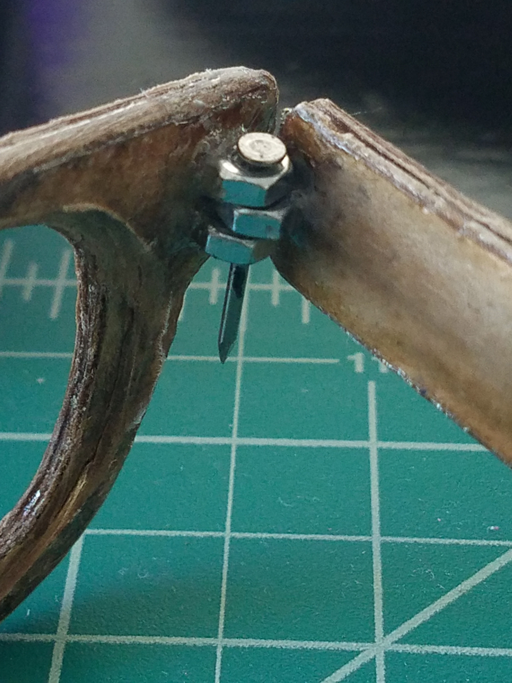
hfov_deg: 53.1
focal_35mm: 26
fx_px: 513
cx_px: 256
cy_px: 342
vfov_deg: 67.3
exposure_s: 1/40
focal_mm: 4.2
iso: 160
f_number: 1.7
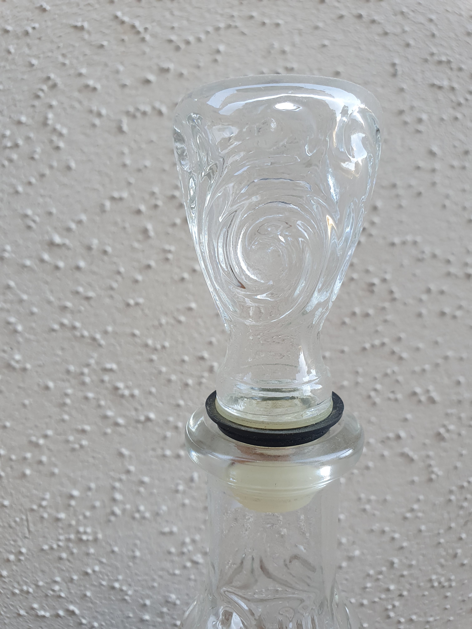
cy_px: 314
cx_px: 236
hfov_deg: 53.1
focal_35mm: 26
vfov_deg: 67.3
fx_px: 473
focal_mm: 4.32
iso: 64
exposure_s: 1/100
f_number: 2.4
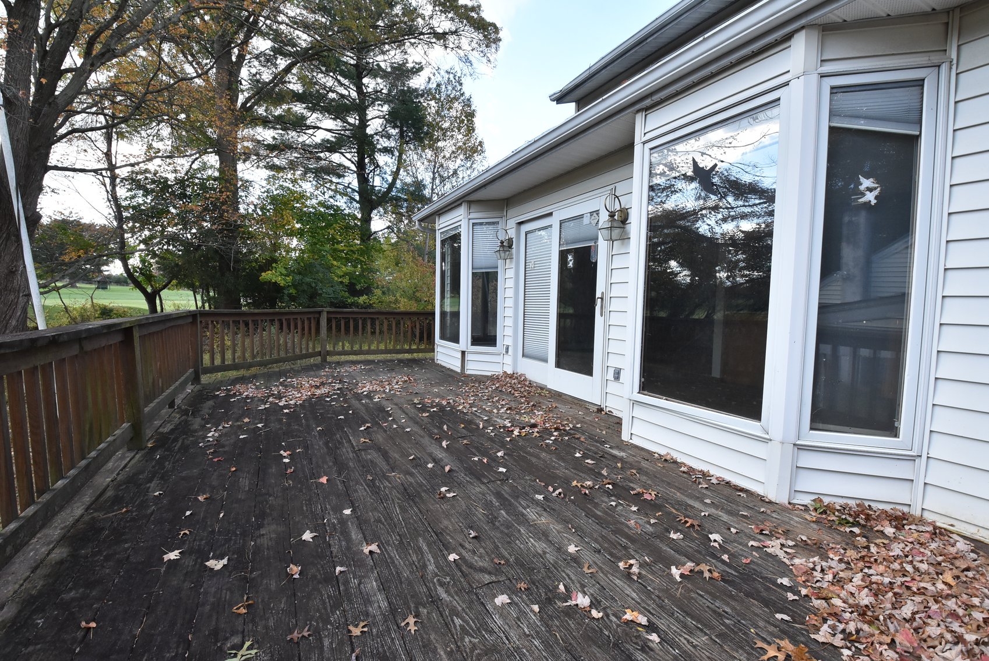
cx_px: 494
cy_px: 330
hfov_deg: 100.3
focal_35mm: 15
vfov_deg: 77.4
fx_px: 412
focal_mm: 10
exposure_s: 1/250
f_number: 8
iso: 800
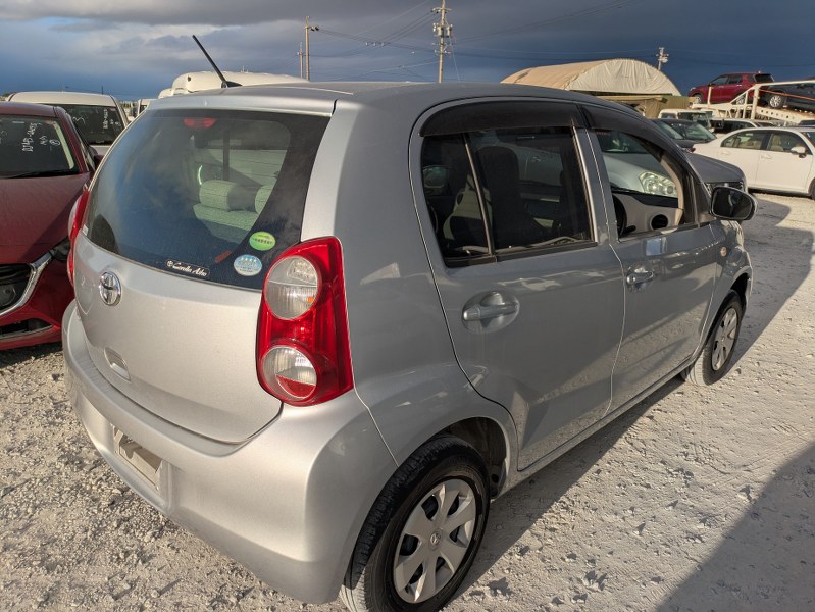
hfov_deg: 69.4
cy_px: 306
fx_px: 589
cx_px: 408
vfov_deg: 54.9
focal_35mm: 25
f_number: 1.89
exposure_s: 1/3745
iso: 50
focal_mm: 5.43
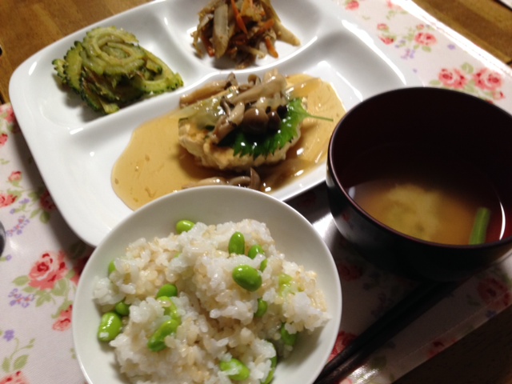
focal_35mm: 33
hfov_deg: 55.4
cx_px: 256
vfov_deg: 42.9
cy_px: 192
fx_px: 488
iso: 125
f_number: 2.4
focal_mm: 4.12
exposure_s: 1/20
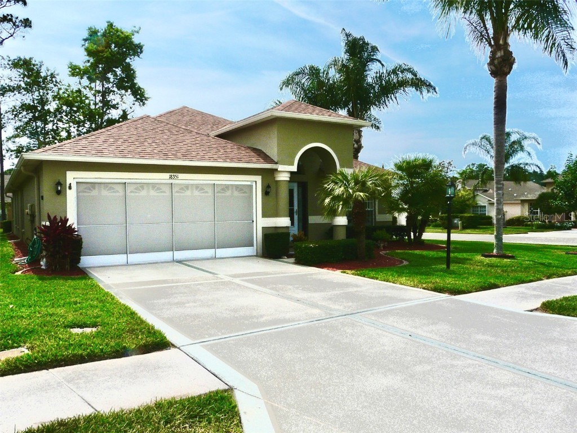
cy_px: 216
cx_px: 288
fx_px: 467
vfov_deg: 49.7
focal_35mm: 28
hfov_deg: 63.4
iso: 100
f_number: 7.1
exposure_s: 1/500
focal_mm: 4.6
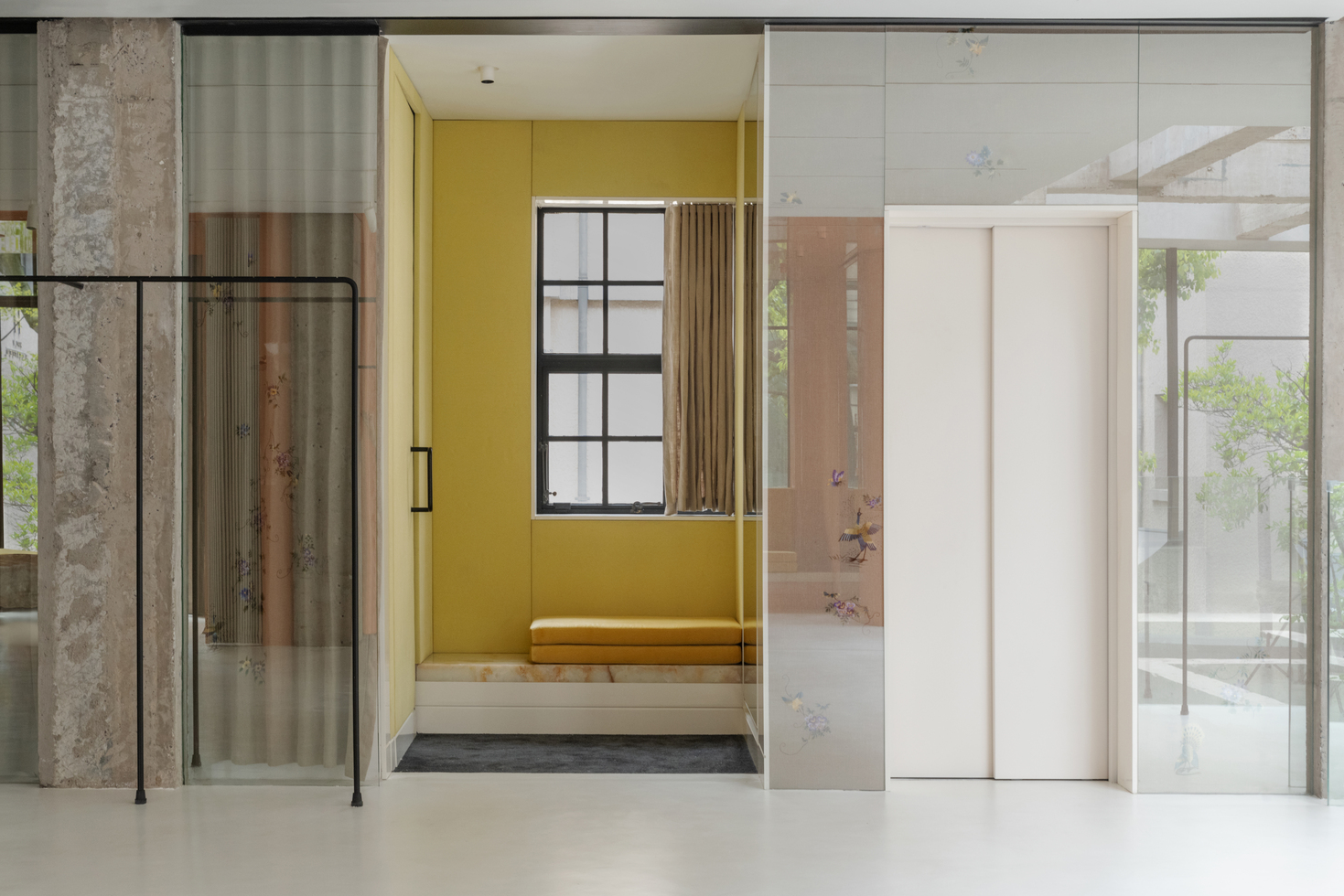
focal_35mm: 49
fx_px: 1830
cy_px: 455
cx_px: 676
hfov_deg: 40.3
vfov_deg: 27.5
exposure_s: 1/80
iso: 800
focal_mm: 48
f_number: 7.1
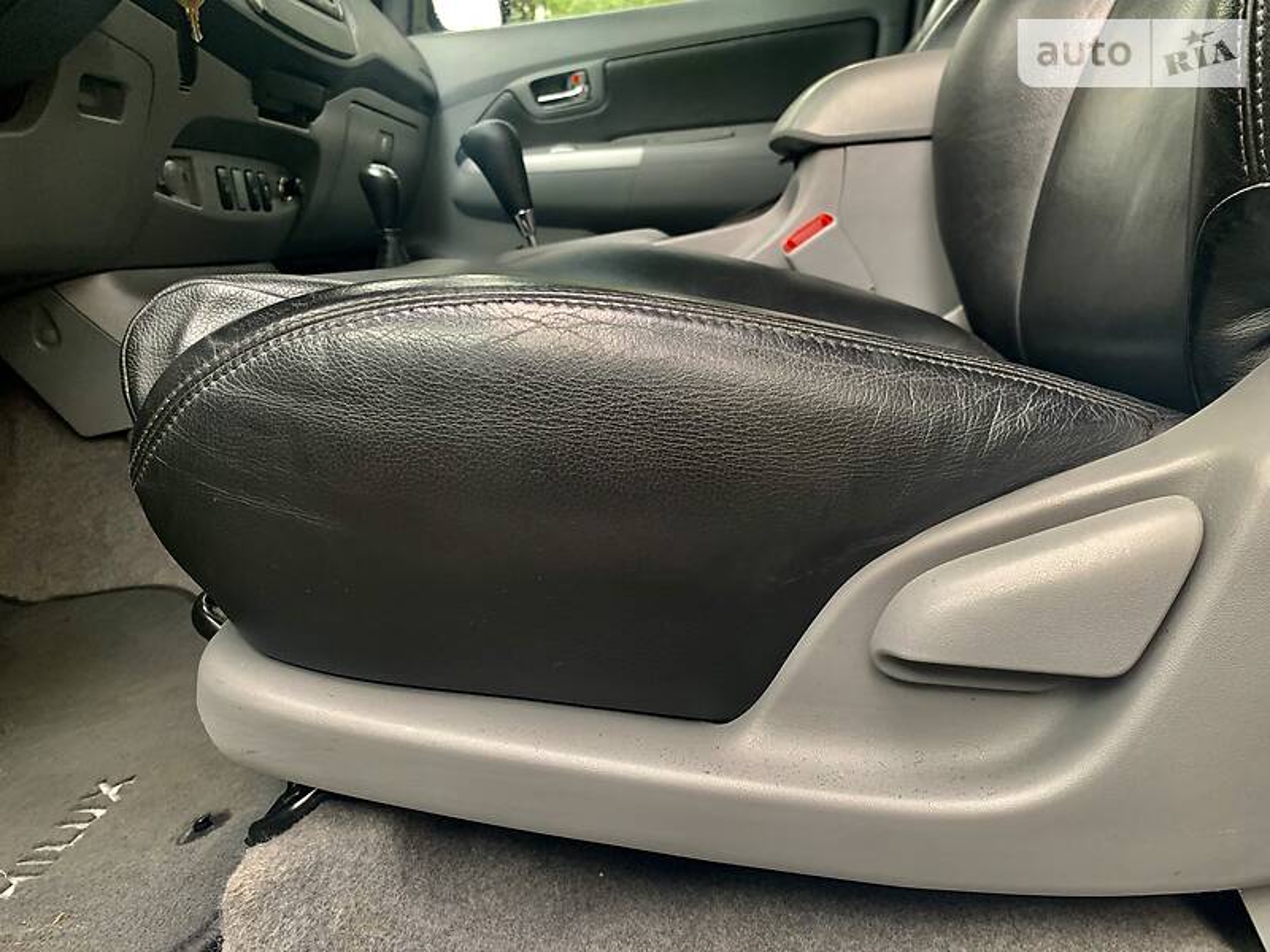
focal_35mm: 26
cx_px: 635
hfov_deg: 67.3
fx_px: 954
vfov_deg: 53.1
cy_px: 476
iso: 160
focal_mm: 4.2
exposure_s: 1/60
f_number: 1.8
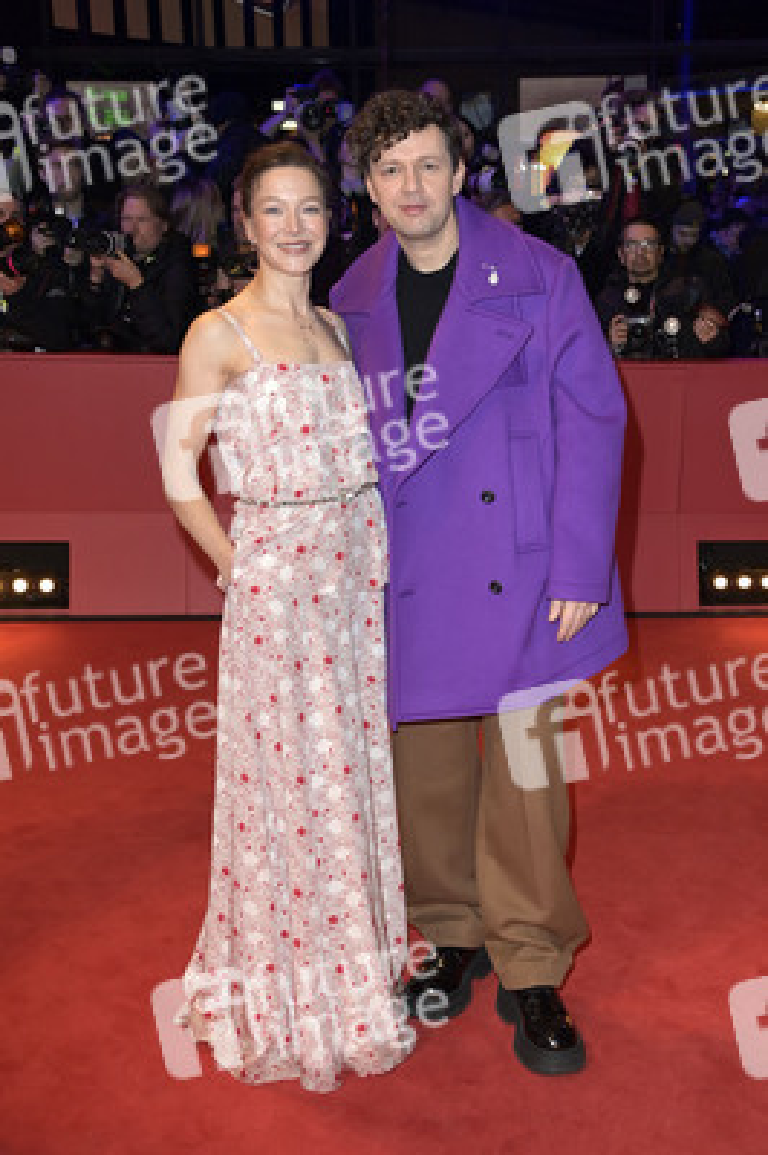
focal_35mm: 42
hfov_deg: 31.8
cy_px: 578
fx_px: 1346
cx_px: 384
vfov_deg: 46.4
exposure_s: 1/250
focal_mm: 42
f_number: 5
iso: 800
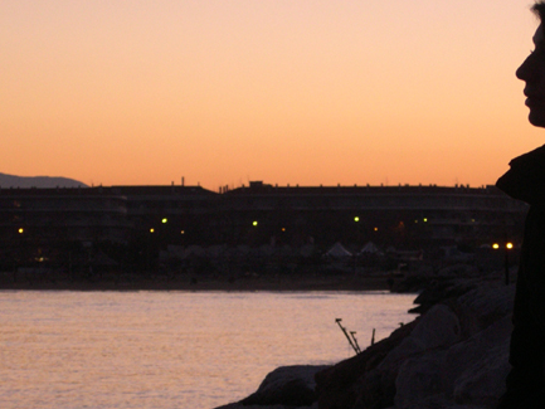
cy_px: 309
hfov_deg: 10.6
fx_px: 2945
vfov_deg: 7.9
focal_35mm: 187
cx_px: 282
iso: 280
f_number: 4.9
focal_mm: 24
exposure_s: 1/27
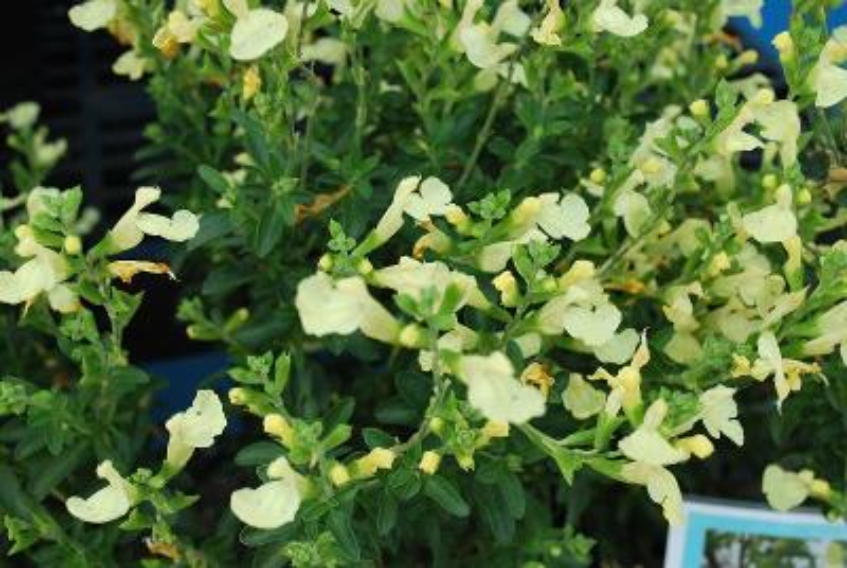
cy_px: 284
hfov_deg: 41.1
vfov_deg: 28.2
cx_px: 424
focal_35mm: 48
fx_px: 1131
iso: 200
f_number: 6.3
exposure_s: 1/60
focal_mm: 32
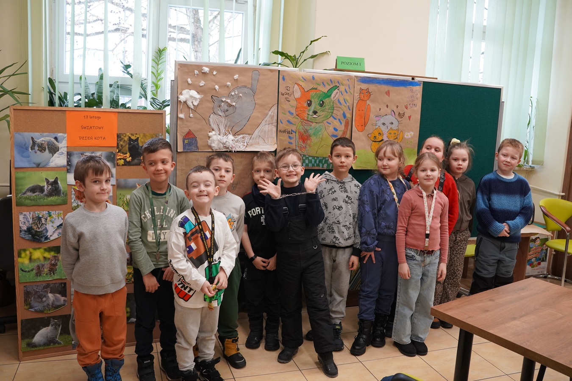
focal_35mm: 31
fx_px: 489
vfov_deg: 42.6
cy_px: 190
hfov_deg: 60.7
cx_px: 286
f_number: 4
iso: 1000
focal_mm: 20.5
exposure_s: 1/160
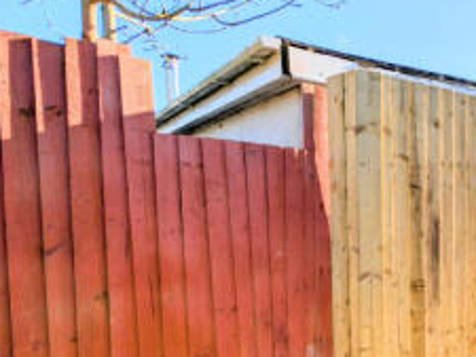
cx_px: 417
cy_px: 229
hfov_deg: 52.2
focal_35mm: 31
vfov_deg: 45.0
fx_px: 427
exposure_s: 1/2646
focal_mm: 2.23
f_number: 1.95
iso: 35
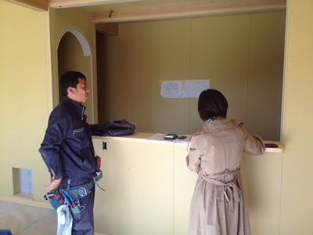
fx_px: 316
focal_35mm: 35
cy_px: 118
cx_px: 156
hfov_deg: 52.6
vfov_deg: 40.7
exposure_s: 1/134
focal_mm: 4.28
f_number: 2.4
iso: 50
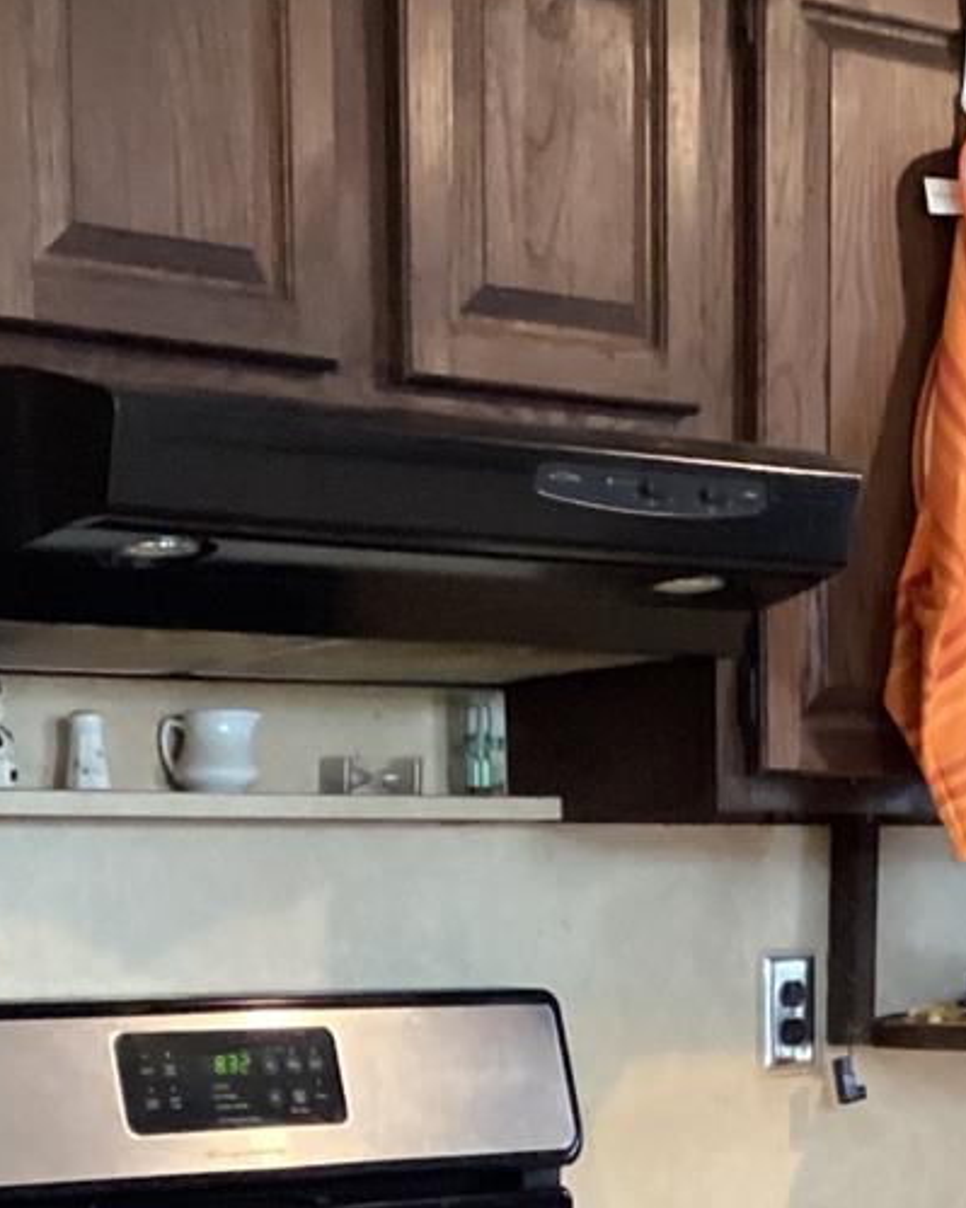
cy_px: 1244
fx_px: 3253
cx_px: 485
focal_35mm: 91
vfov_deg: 20.3
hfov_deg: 16.9
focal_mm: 3.3
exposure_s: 1/30
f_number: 2.4
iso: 500
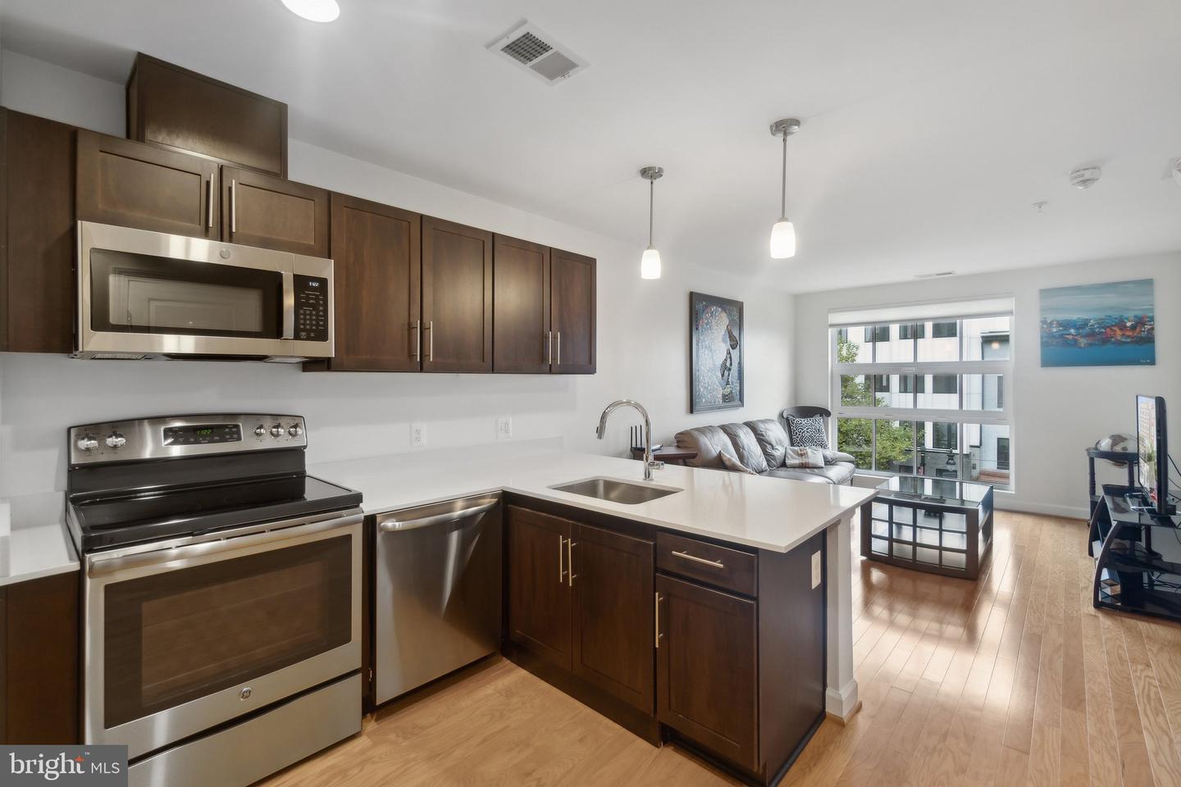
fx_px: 492
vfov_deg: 77.3
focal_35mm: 15
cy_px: 394
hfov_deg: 100.4
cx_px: 590
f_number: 7.1
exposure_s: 1/6
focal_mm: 10
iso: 200
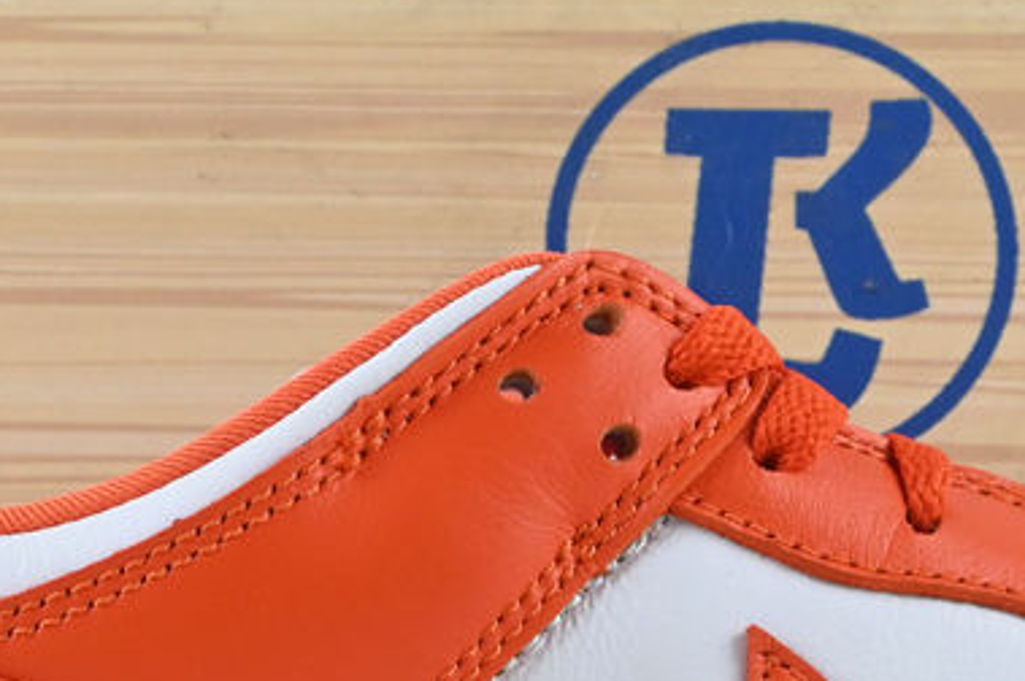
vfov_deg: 9.0
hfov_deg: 13.7
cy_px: 784
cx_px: 746
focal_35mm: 150
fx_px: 4261
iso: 1000
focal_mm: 31.5
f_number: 10
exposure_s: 1/125
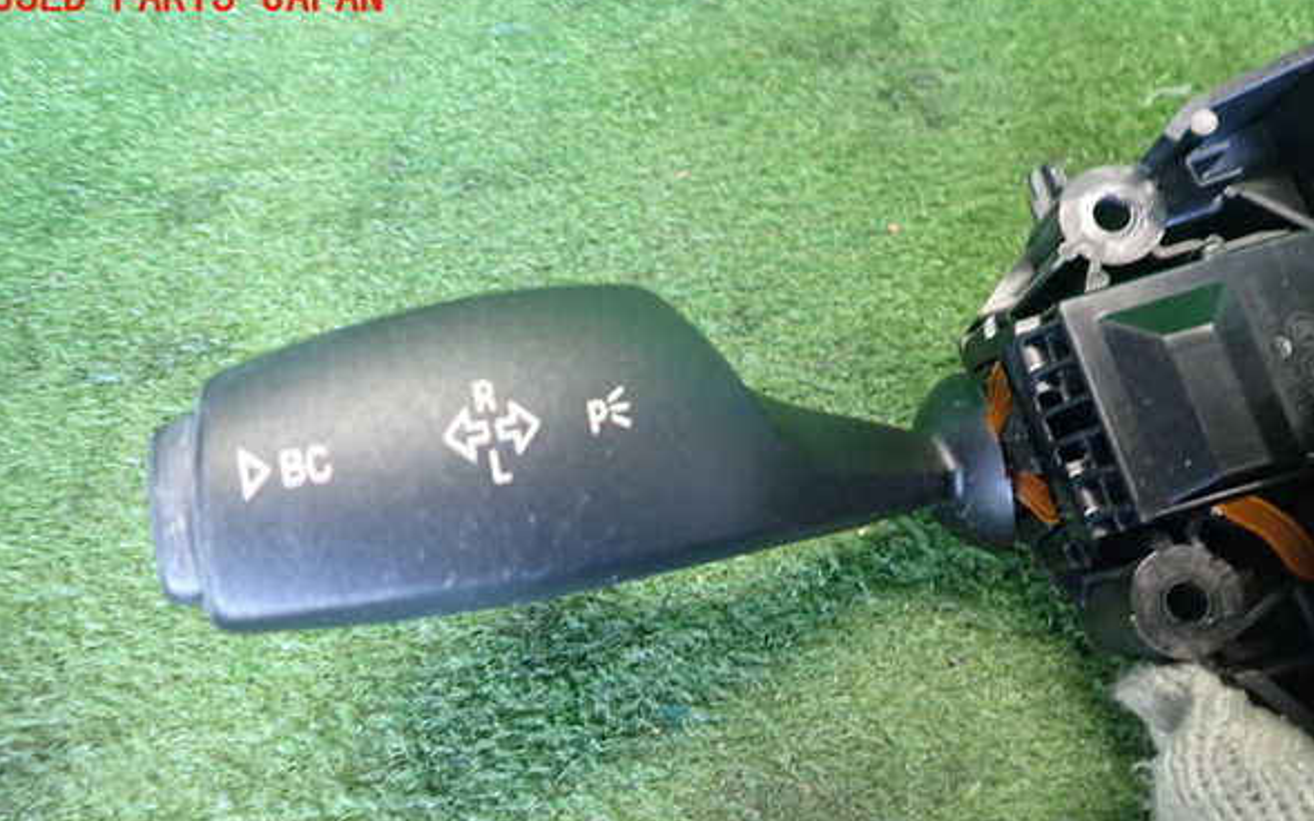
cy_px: 471
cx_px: 647
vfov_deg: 45.9
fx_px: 967
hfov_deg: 68.4
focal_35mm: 27
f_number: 2
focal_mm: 4.5
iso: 400
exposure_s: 1/30
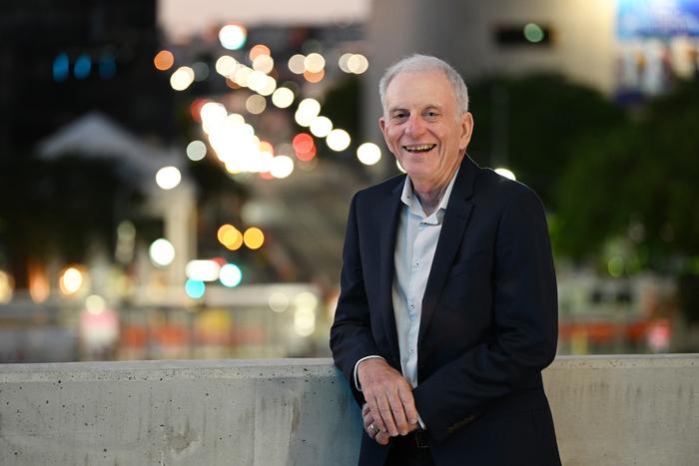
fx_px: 2525
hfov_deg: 15.8
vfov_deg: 10.6
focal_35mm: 130
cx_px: 350
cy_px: 233
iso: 3200
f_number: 2.8
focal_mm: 130
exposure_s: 1/60
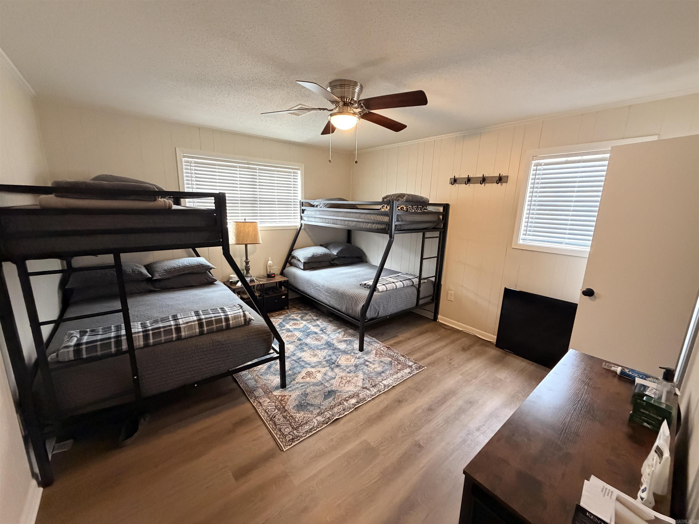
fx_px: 283
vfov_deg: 85.7
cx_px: 350
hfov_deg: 102.1
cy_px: 262
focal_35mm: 14
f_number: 2.2
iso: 800
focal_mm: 2.22
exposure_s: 1/60
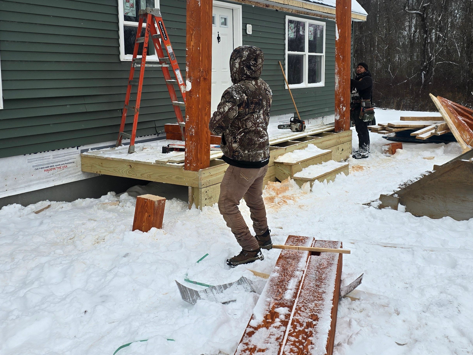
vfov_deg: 37.6
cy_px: 143
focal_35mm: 38
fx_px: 519
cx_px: 246
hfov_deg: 49.0
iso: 12
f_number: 1.7
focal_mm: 6.3
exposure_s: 1/363
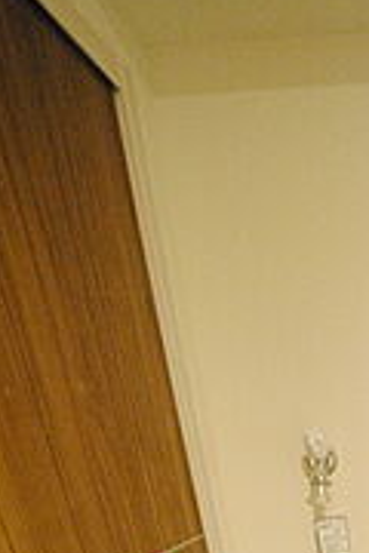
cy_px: 697
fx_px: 492
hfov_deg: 34.3
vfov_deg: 38.5
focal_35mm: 32
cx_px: 426
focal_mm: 8
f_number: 4.5
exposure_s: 1/25
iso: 1600
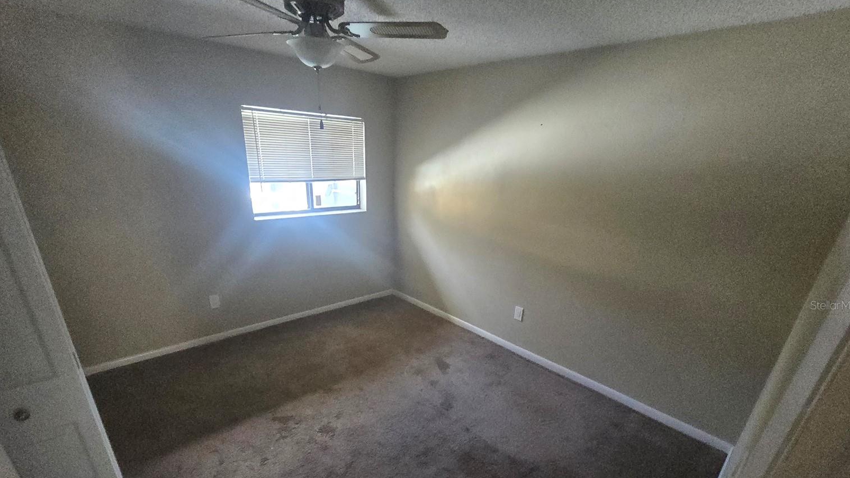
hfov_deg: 103.0
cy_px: 305
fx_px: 338
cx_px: 413
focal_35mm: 15
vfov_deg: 69.2
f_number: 2.2
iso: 1000
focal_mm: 2.2
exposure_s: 1/60
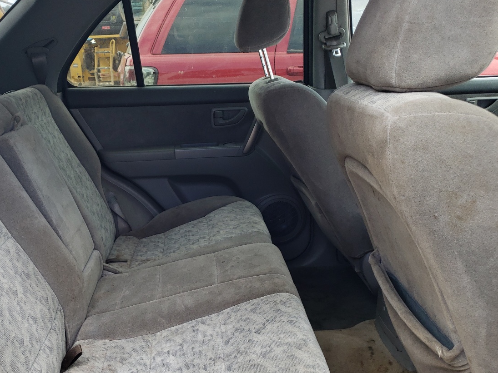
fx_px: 547
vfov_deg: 37.5
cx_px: 191
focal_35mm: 38
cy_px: 234
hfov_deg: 48.6
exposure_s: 1/156
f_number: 1.5
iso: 50
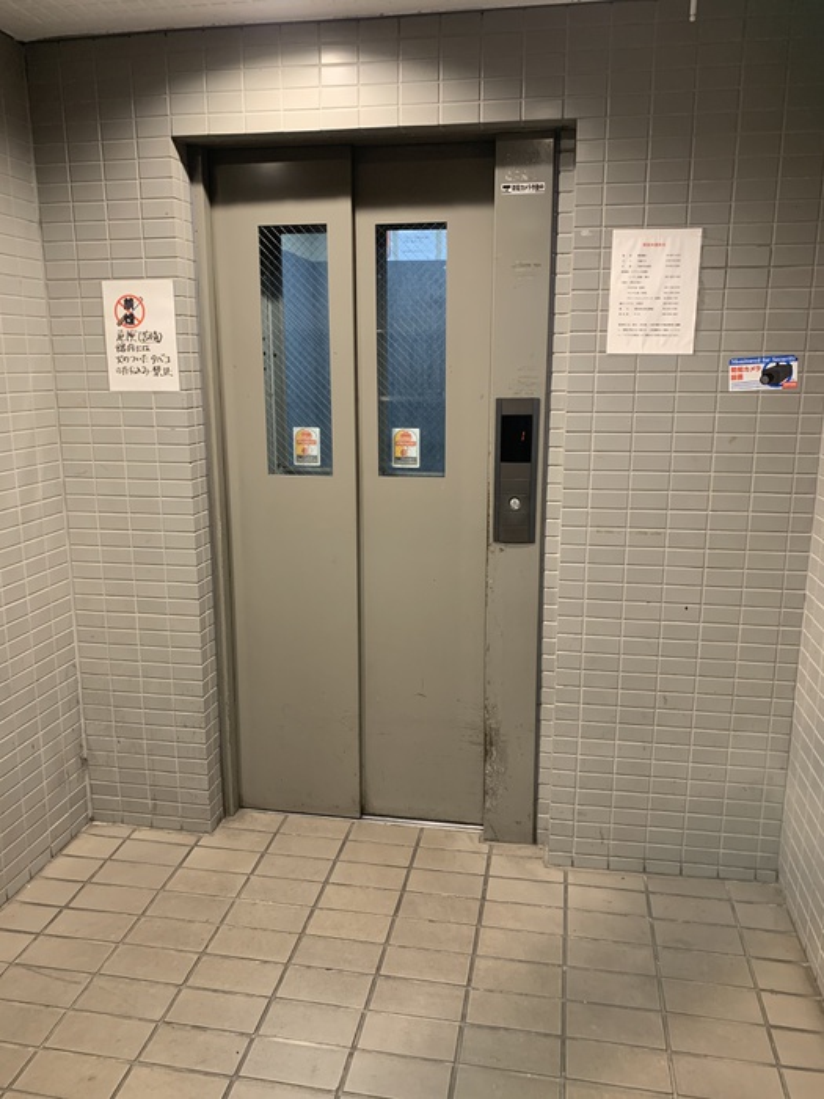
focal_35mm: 26
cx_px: 412
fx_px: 825
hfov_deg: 53.1
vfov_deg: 67.3
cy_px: 550
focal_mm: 4.25
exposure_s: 1/60
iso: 200
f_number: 1.8
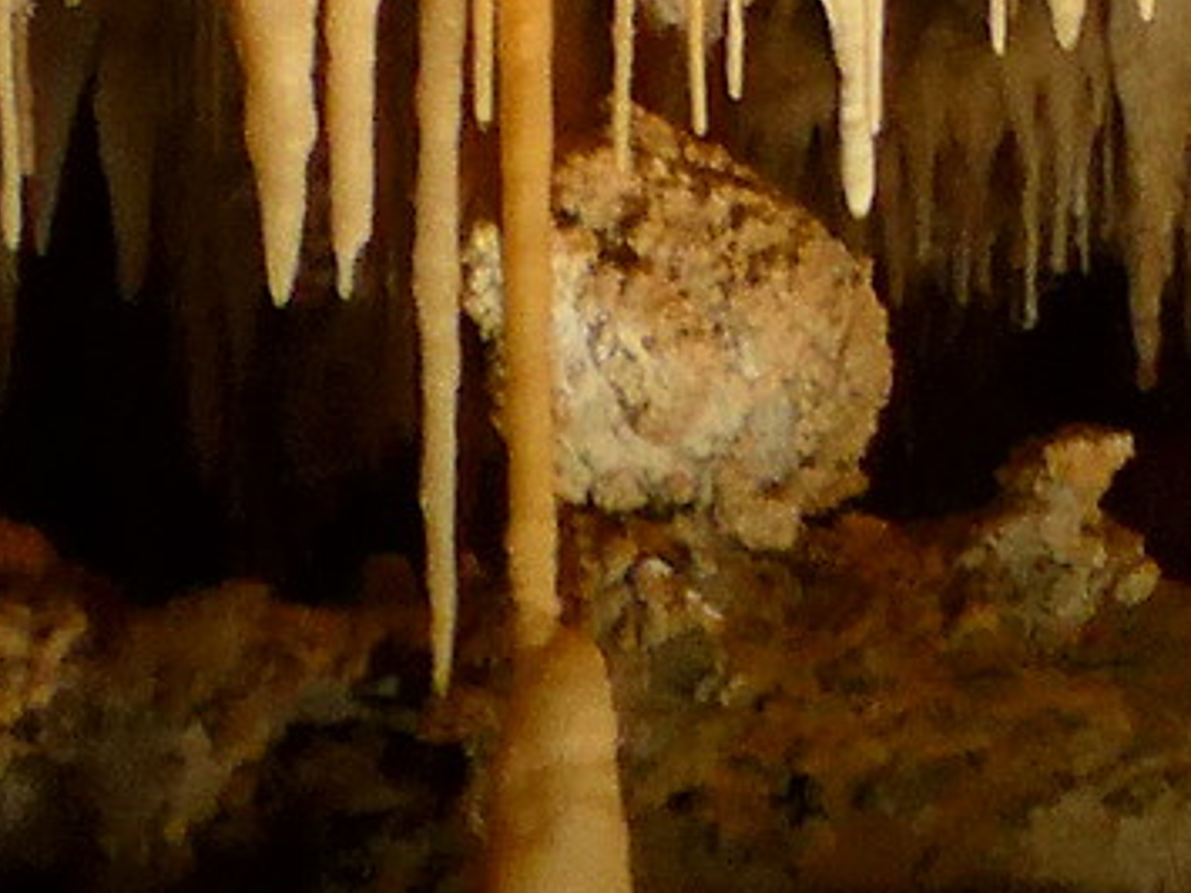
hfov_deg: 9.2
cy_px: 161
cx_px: 2687
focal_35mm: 196
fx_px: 6741
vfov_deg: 7.6
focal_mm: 6
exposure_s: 1/15
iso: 400
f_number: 2
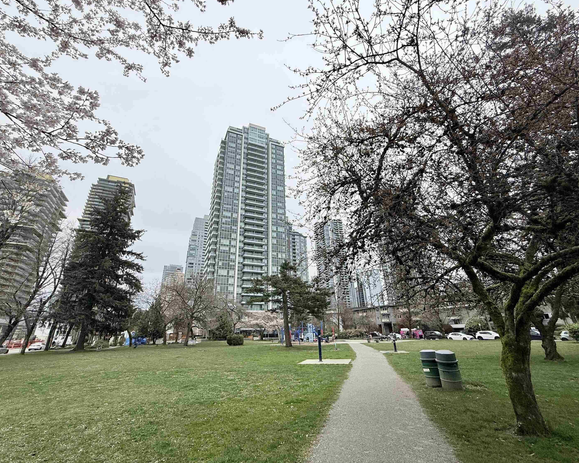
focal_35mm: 15
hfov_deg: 96.8
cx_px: 280
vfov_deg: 84.0
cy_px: 229
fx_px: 257
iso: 50
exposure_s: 1/1017
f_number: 2.2
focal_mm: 2.22
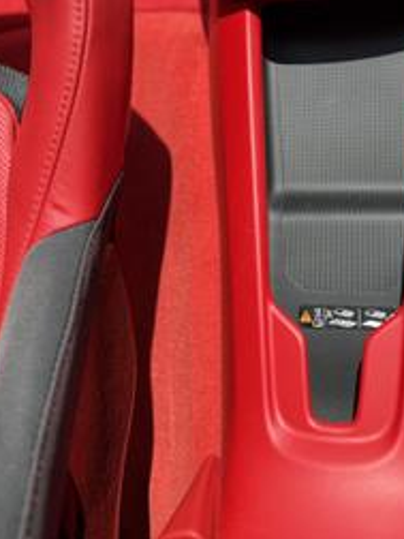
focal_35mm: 36
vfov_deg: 50.1
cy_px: 163
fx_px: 560
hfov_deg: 38.9
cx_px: 291
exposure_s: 1/2703
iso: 80
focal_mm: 6.76
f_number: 1.78
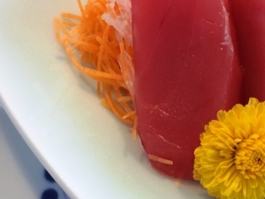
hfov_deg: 22.6
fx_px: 659
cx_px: 188
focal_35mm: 86
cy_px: 131
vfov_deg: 17.1
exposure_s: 1/40
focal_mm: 4.15
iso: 32
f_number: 2.2
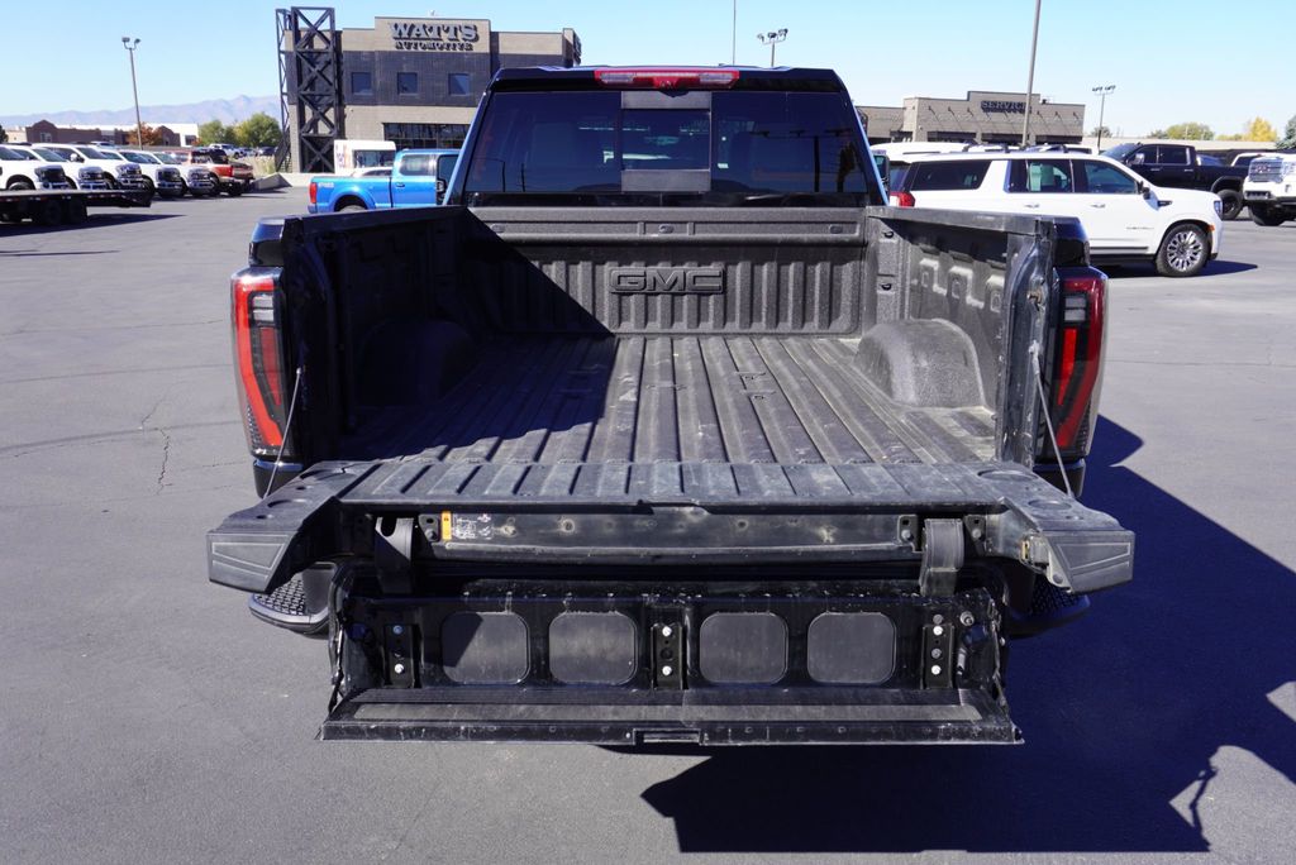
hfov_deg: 64.5
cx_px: 648
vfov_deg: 45.7
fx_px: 1027
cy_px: 432
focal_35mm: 28
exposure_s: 1/125
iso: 100
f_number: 8
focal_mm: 19
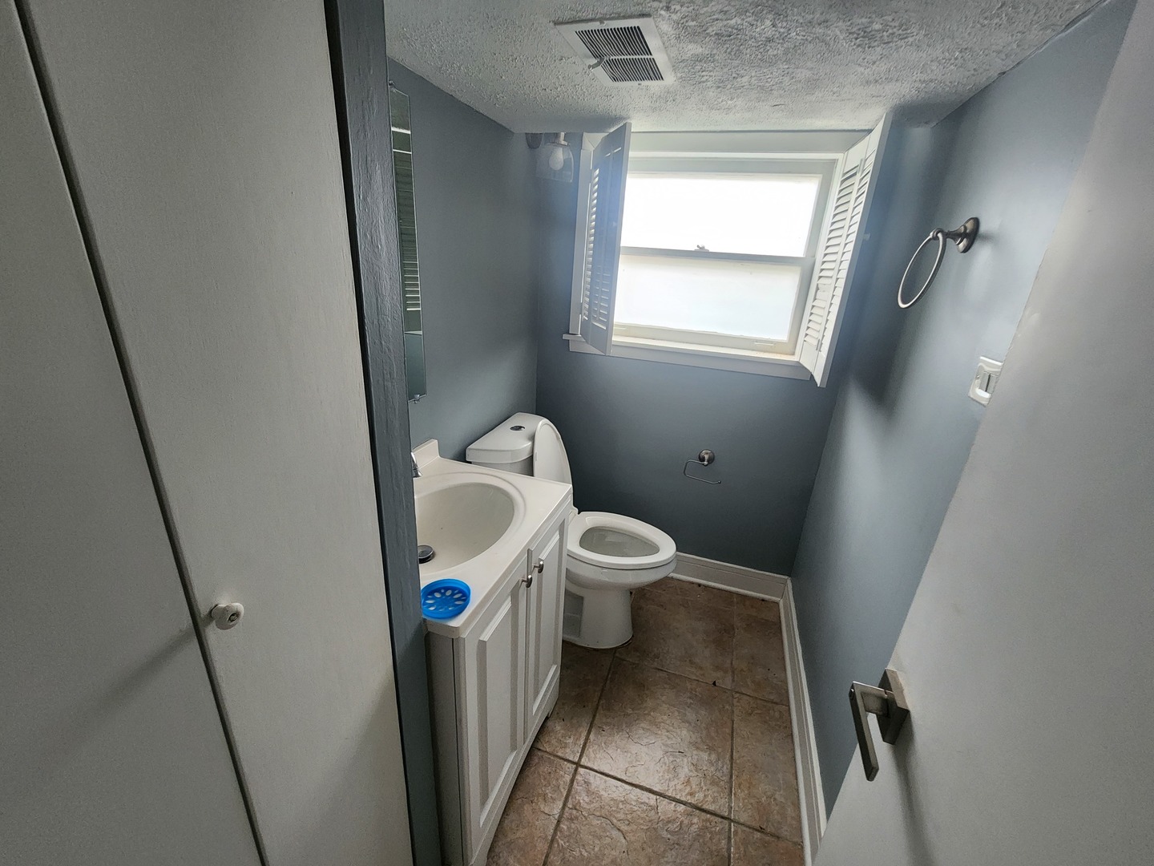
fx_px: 433
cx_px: 577
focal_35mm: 13
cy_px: 433
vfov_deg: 89.9
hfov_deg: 106.2
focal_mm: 2.2
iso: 320
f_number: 2.2
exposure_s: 1/60
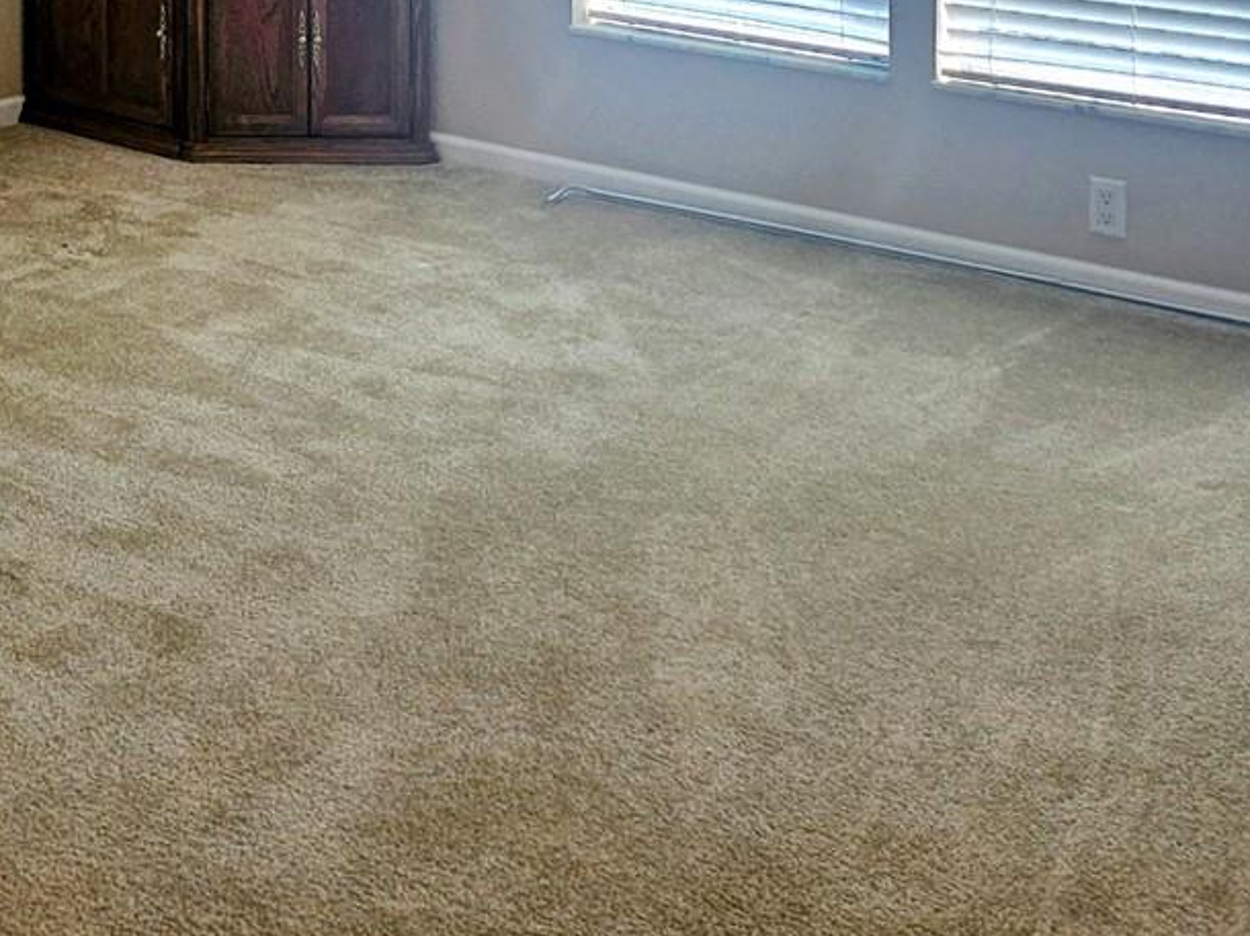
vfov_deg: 21.1
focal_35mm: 63
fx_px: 2274
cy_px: -288
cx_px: -53
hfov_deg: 28.5
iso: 50
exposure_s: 1/175
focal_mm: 5
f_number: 1.8
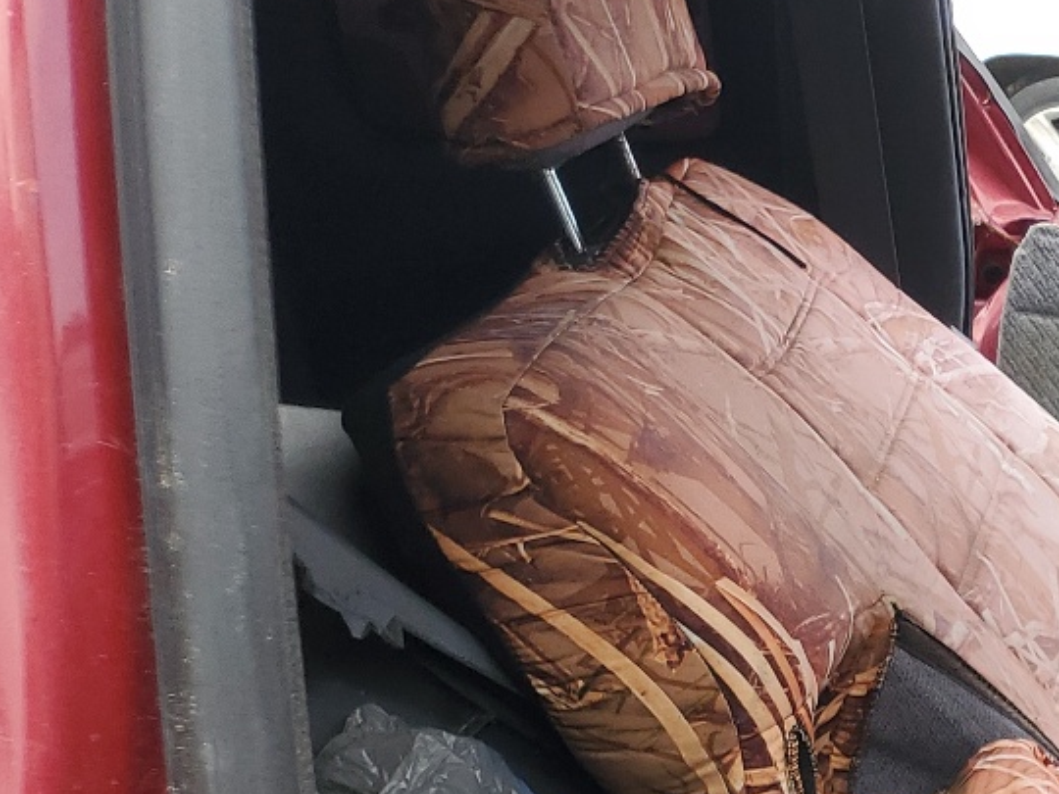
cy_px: 833
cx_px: 1516
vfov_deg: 18.5
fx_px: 2356
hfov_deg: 21.8
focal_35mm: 77
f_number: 1.5
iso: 50
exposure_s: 1/294
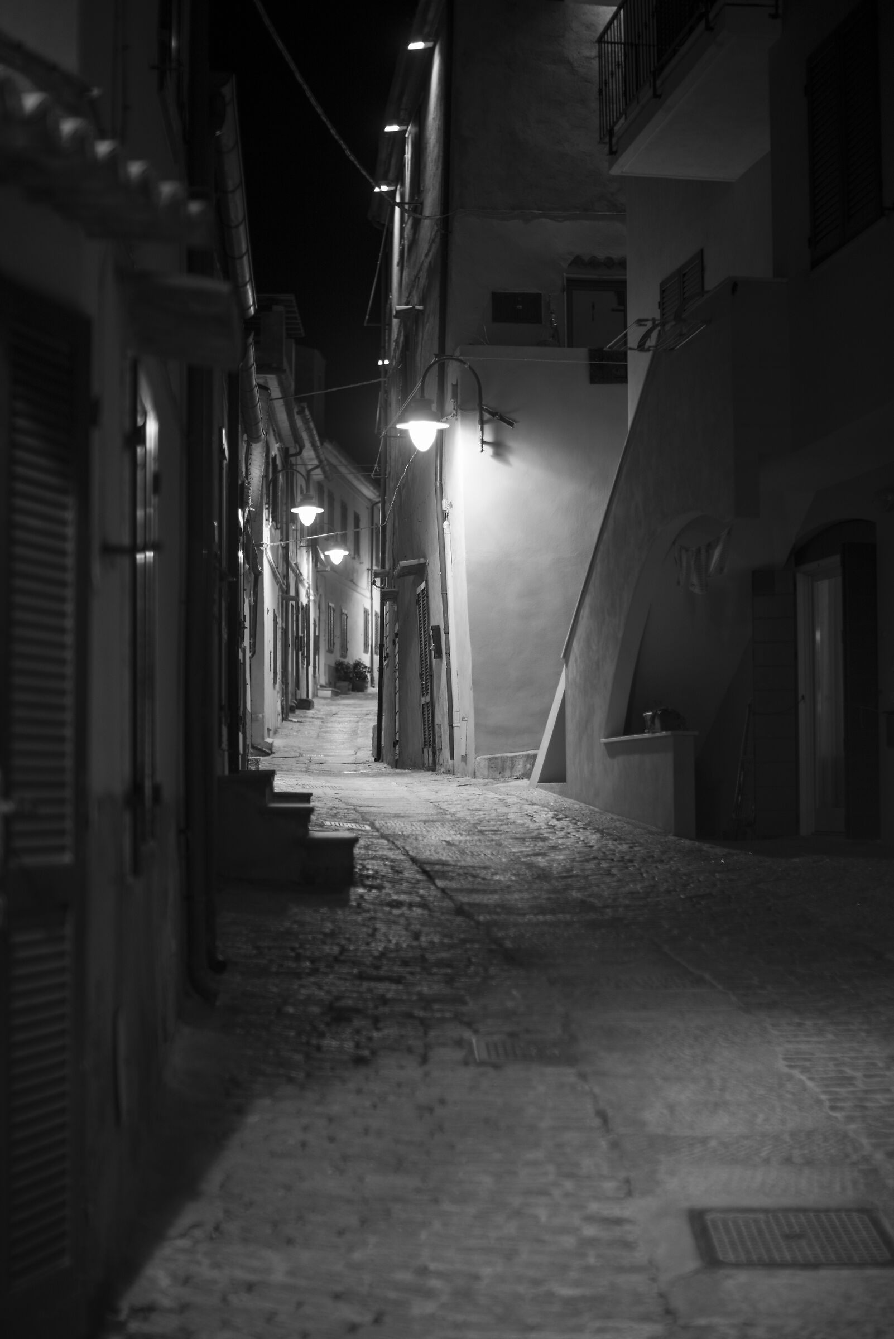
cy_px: 670
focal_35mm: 58
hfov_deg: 23.4
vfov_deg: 34.5
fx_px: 2158
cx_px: 447
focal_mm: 58
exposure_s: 1/80
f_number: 1.2
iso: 320
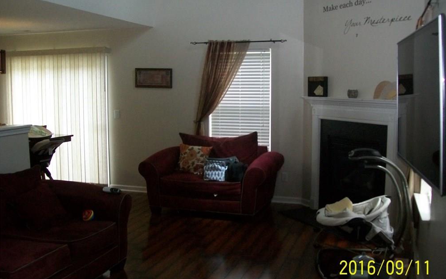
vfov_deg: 32.8
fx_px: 474
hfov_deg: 50.4
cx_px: 227
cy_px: 135
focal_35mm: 39
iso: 160
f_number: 2.7
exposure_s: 1/60
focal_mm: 6
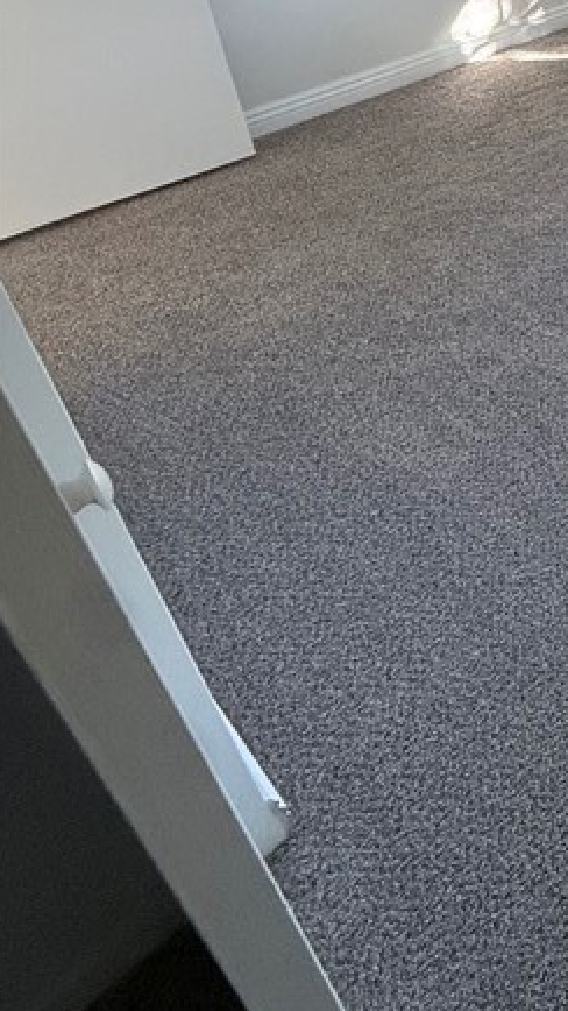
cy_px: 105
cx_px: 882
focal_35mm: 36
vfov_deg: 49.4
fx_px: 964
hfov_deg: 24.4
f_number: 2.2
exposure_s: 1/99
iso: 250
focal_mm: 2.22
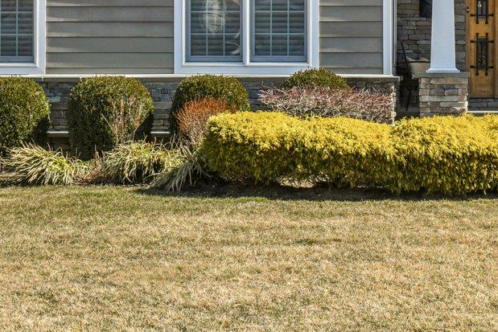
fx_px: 1190
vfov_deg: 14.5
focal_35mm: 86
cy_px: -208
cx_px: 398
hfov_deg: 23.3
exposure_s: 1/640
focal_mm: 26
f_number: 8
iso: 400
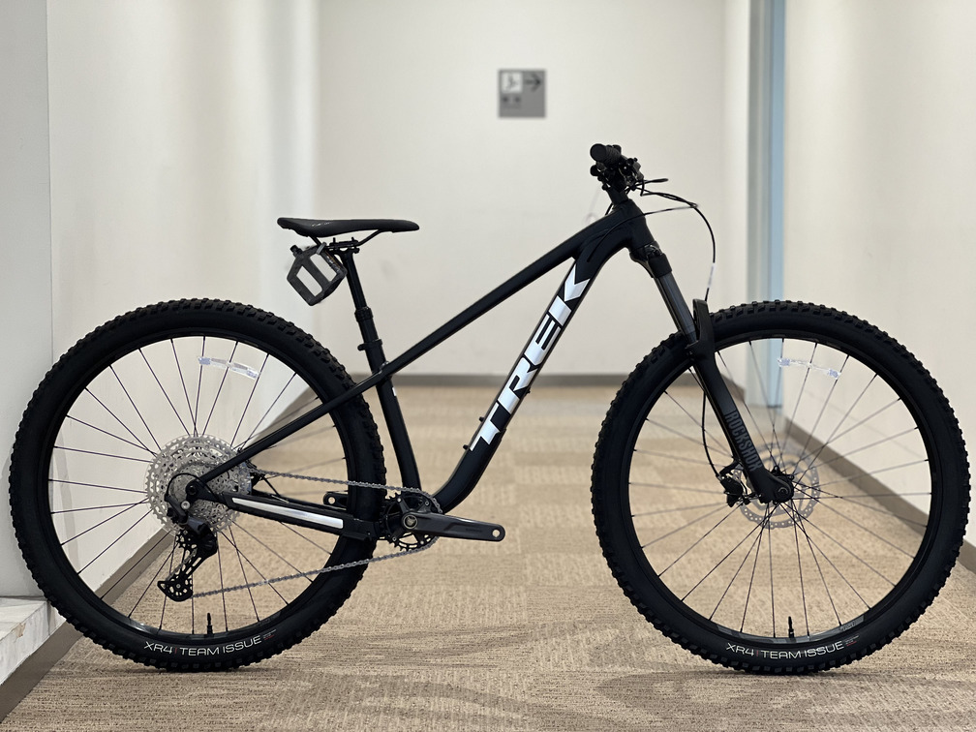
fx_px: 2171
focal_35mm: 77
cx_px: 488
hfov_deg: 25.3
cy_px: 366
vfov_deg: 19.1
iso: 125
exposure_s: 1/33
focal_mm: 9
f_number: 2.8
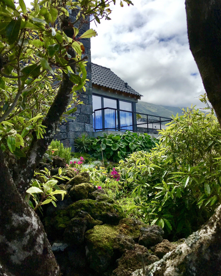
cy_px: 127
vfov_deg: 58.7
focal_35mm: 30
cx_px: 110
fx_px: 245
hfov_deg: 48.5
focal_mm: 3.99
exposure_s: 1/3690
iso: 20
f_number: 1.8
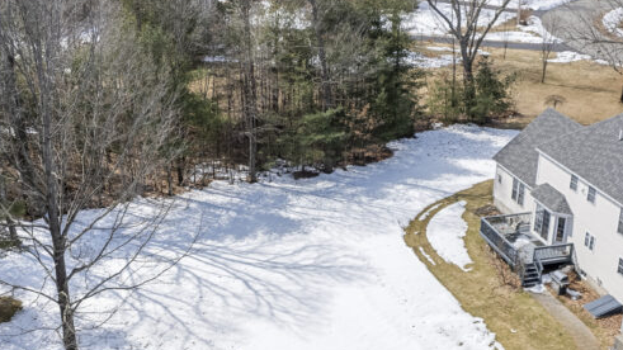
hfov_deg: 42.9
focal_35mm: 48
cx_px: 326
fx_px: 793
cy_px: 241
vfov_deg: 24.8
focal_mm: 8.38
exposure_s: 1/350
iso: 100
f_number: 2.8
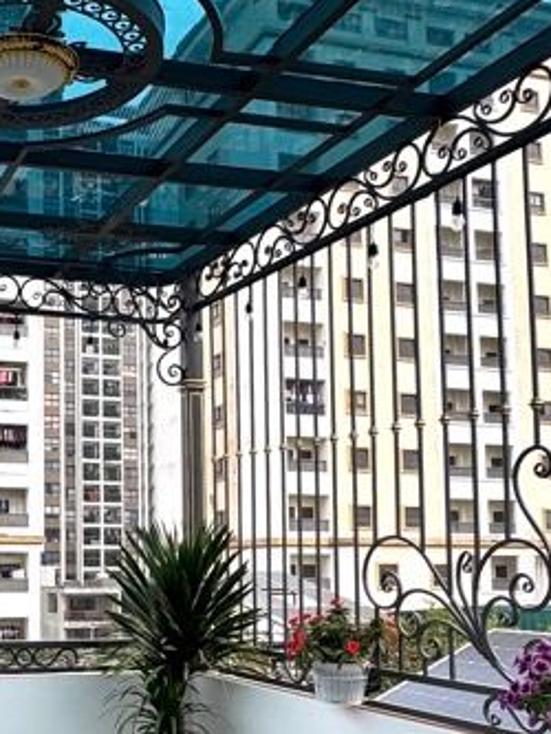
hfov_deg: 31.0
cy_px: 489
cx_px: -9
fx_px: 912
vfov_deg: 43.2
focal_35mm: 43
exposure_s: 1/242
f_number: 2.2
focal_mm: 2.22
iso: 40
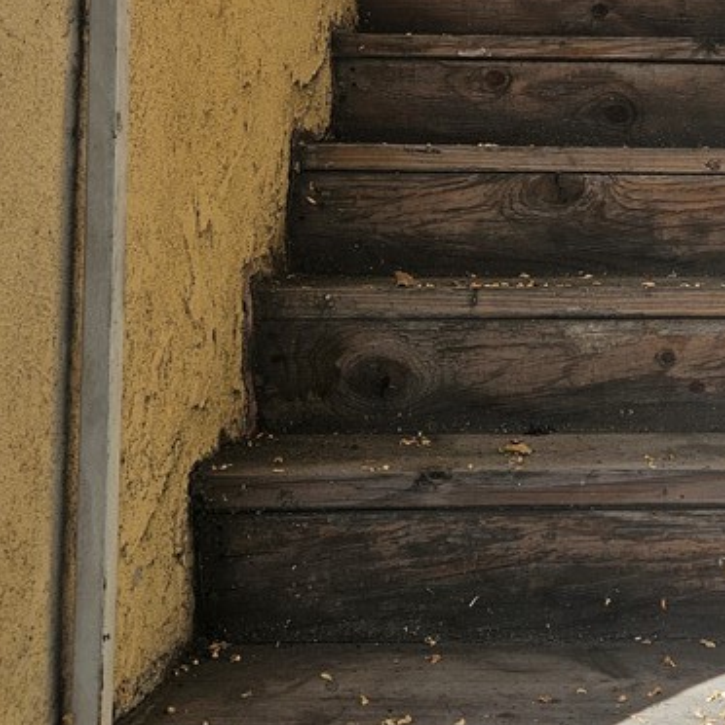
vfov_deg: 30.0
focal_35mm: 56
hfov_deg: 29.6
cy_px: 164
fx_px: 1327
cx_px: 622
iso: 25
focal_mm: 5.4
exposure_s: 1/1461
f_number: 1.8
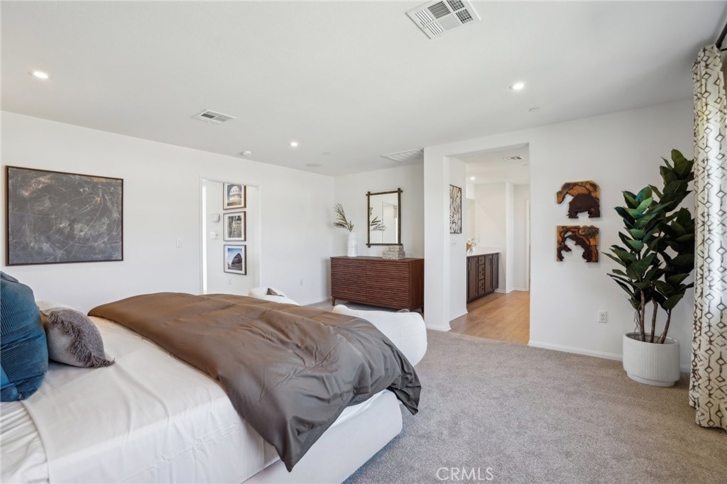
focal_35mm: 16
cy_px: 242
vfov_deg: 73.7
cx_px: 364
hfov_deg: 96.8
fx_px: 323
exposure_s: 1/30
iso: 320
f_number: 7.1
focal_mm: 16
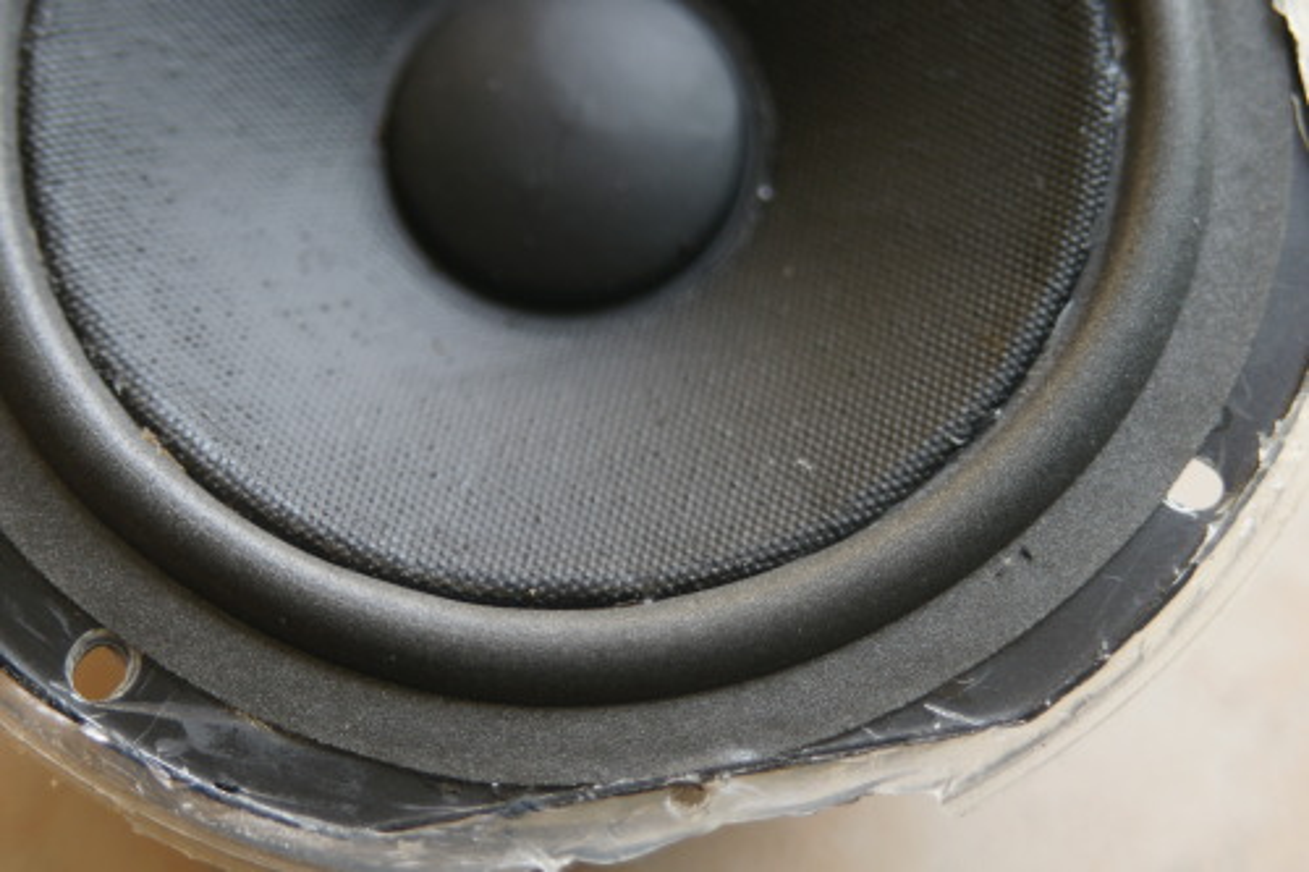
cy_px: 436
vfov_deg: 13.0
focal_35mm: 105
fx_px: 3816
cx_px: 654
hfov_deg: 19.5
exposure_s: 1/125
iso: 250
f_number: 2.8
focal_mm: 70
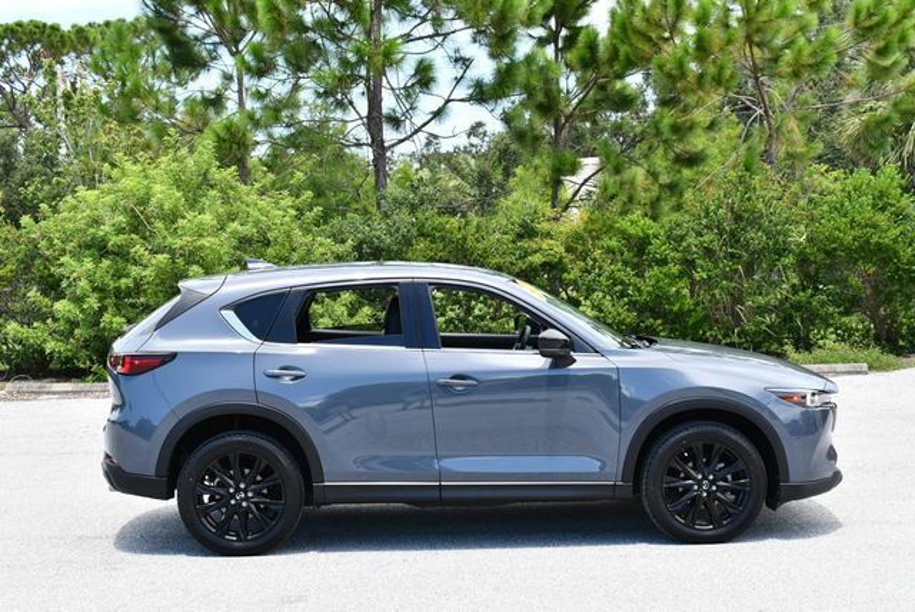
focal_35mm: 60
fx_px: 1526
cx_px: 458
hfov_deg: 33.4
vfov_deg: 22.7
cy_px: 306
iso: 200
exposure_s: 1/250
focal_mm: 30
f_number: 7.1
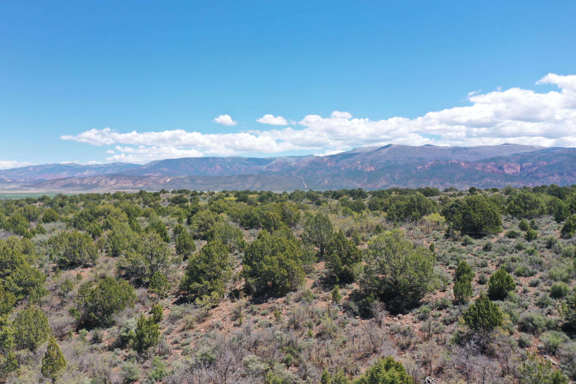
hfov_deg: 65.5
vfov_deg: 46.4
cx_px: 288
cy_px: 192
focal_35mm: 28
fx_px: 448
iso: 100
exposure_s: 1/240
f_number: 5
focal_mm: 10.26
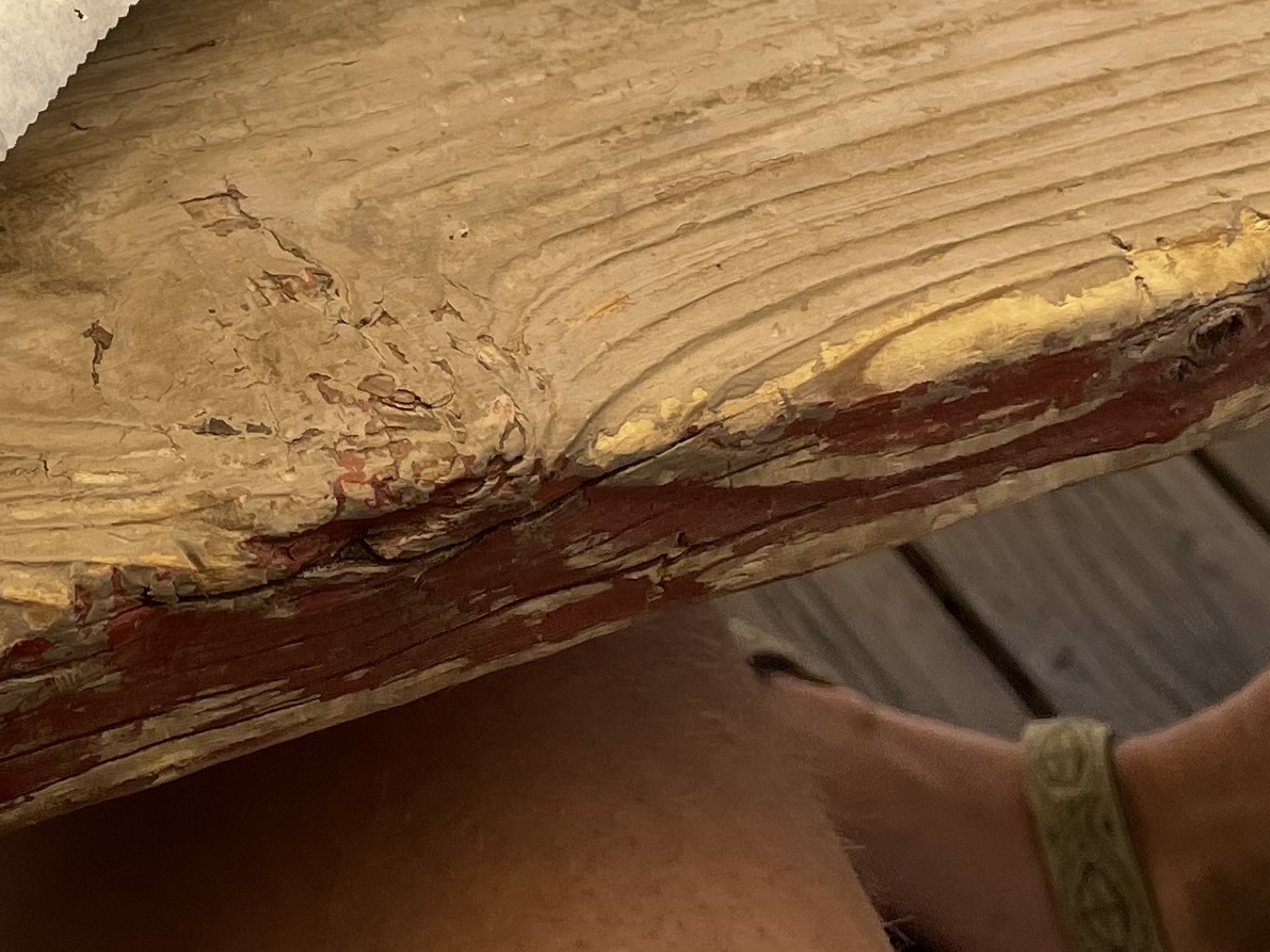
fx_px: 3228
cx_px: -338
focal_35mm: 88
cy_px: -486
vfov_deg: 15.5
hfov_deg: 20.5
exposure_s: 1/932
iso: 32
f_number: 1.6
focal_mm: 4.2
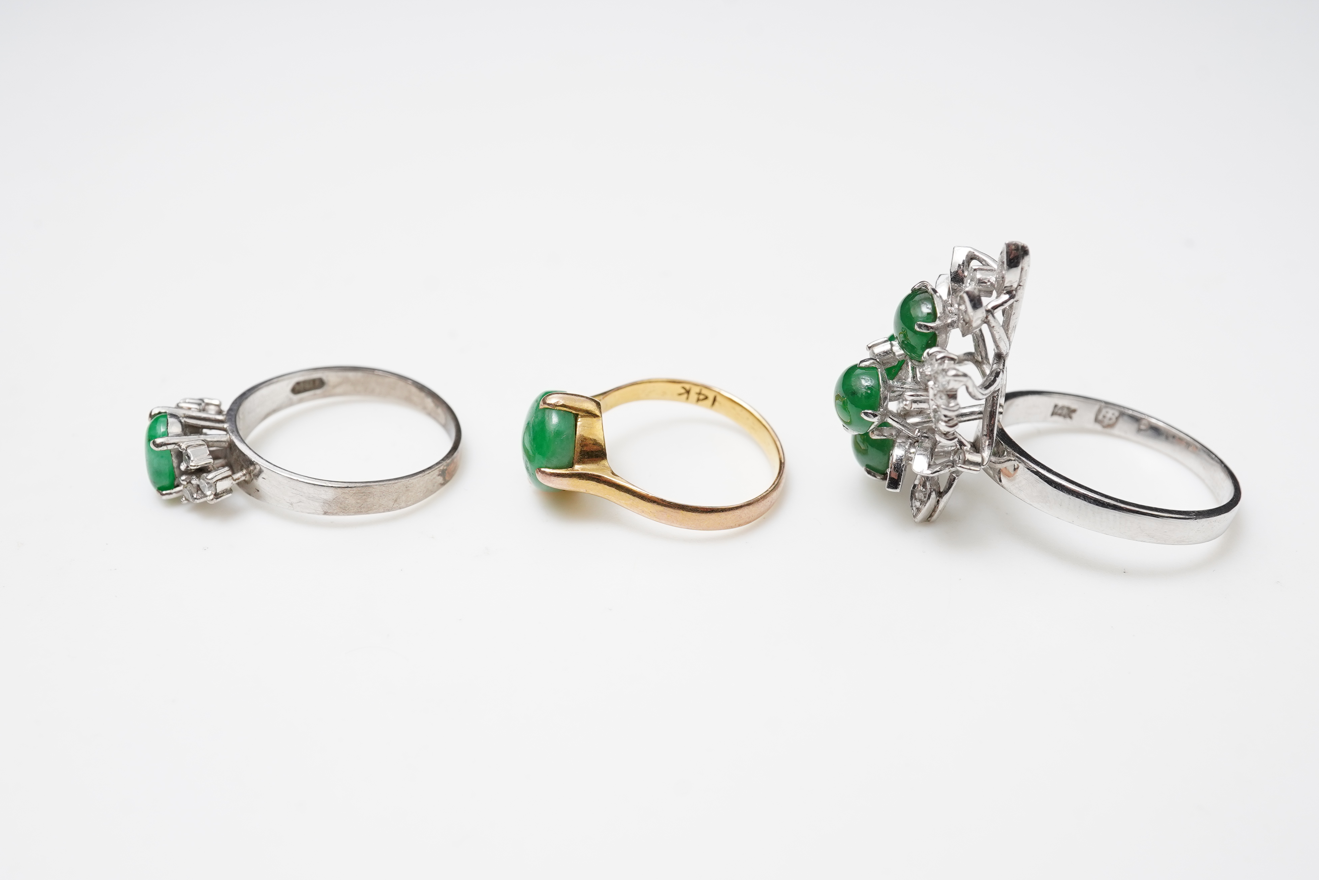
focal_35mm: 45
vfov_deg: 29.9
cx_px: 660
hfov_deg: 43.6
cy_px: 440
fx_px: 1649
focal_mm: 30
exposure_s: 1/100
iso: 400
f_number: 16
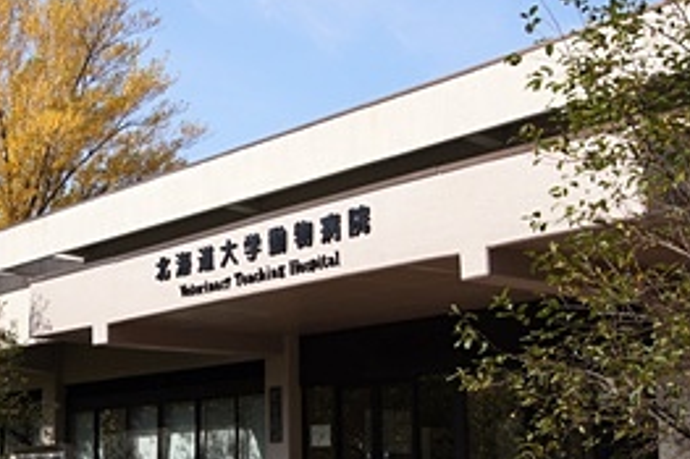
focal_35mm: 64
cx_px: 223
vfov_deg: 21.1
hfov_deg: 31.2
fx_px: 1226
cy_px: 315
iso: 100
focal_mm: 28
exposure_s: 1/125
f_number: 11
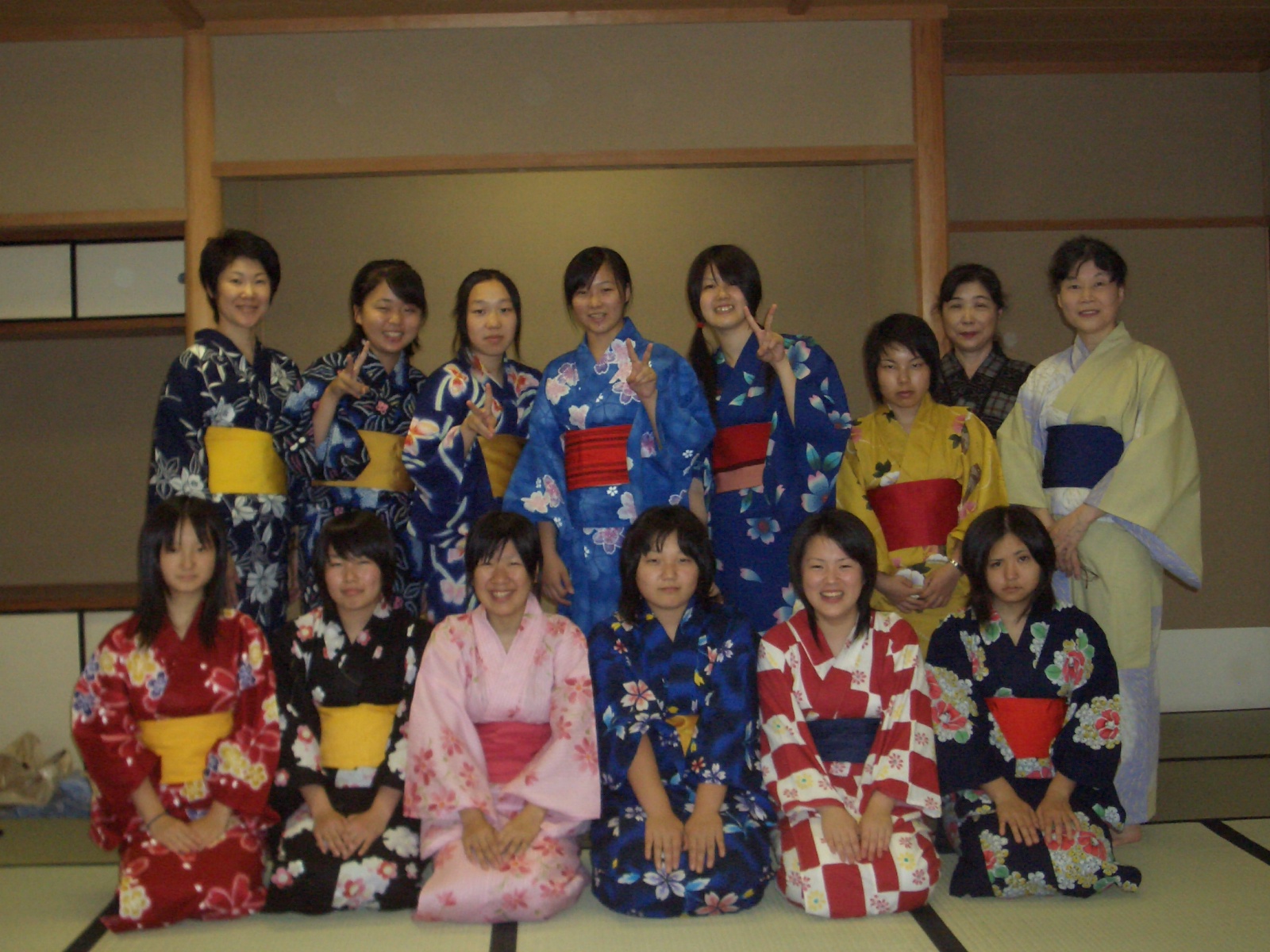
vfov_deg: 29.7
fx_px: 1798
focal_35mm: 49
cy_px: 476
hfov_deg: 38.9
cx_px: 635
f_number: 3.1
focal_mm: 8.2
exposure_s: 1/60
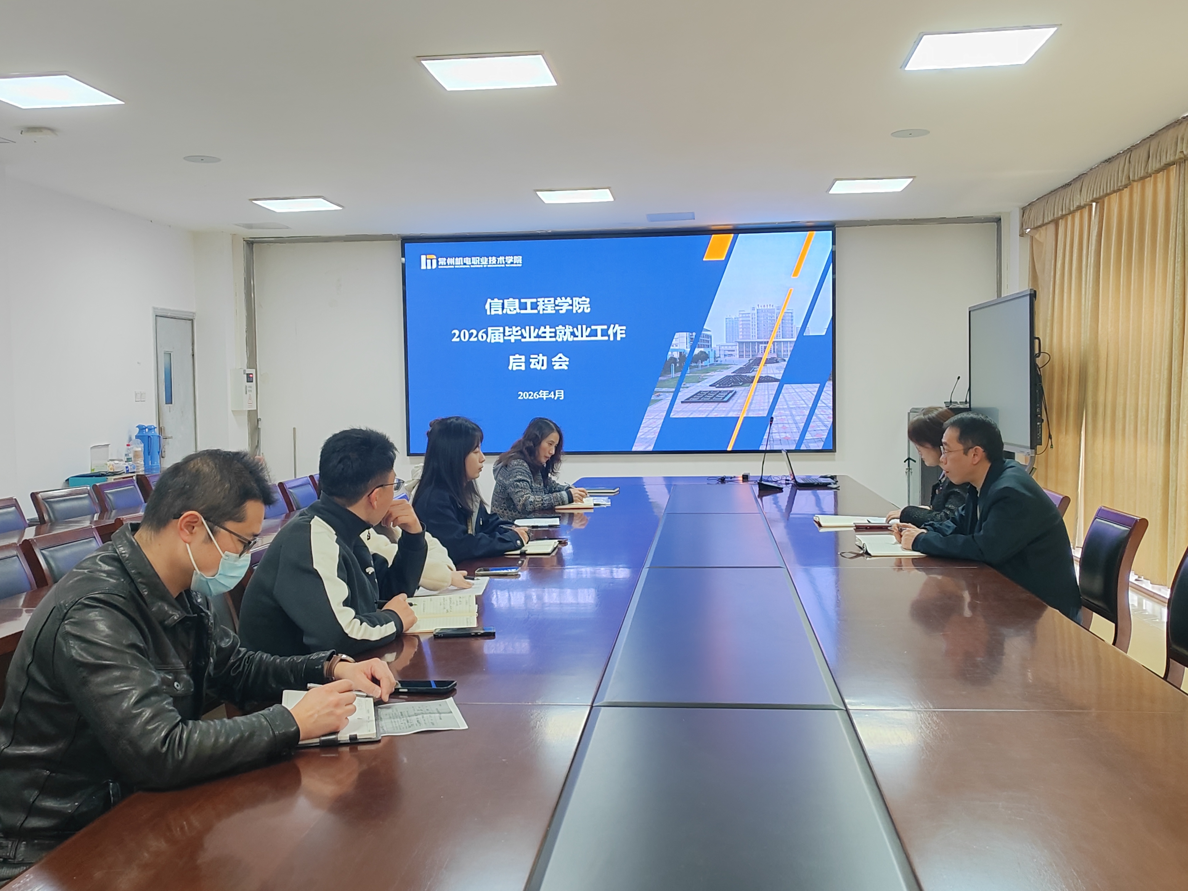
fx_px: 1201
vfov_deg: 40.7
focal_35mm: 35
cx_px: 594
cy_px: 446
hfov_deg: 52.6
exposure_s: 1/50
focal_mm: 5.52
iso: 250
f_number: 1.9
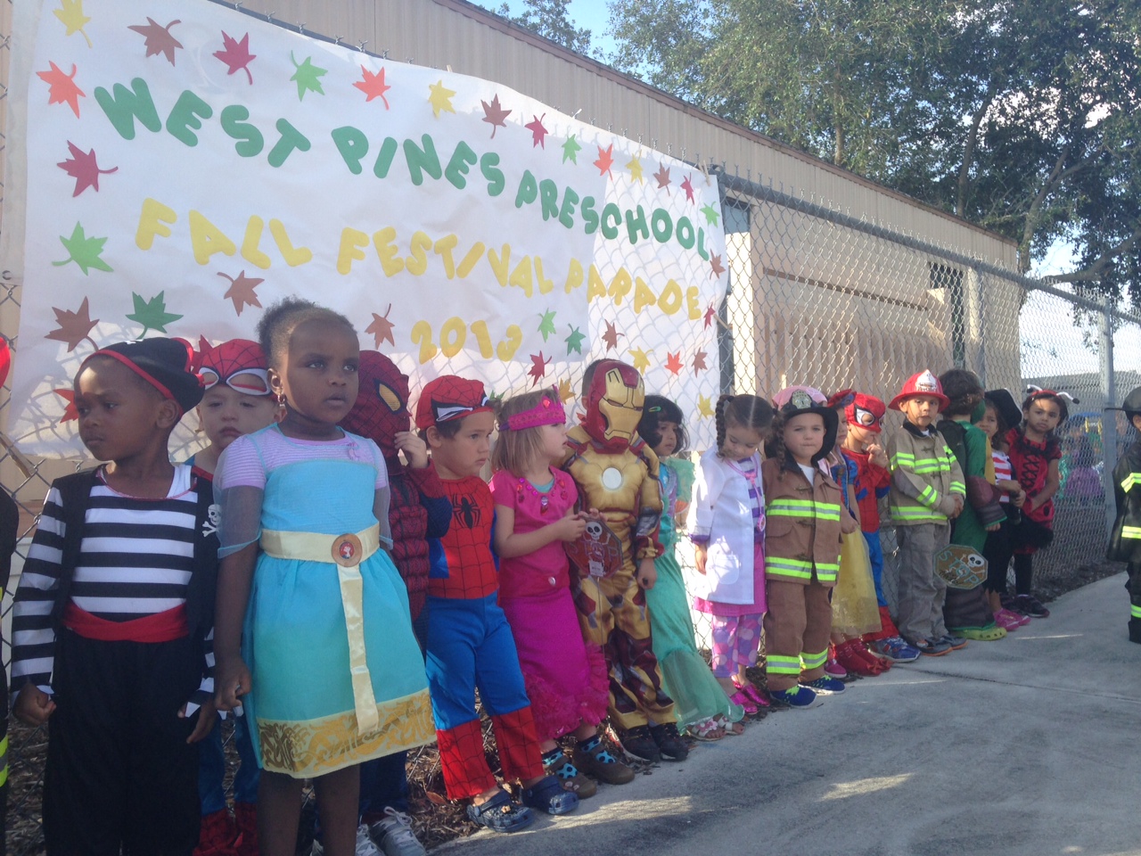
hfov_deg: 55.4
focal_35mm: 33
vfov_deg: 42.9
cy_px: 428
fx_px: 1088
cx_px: 570
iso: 50
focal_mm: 4.12
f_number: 2.4
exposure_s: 1/393
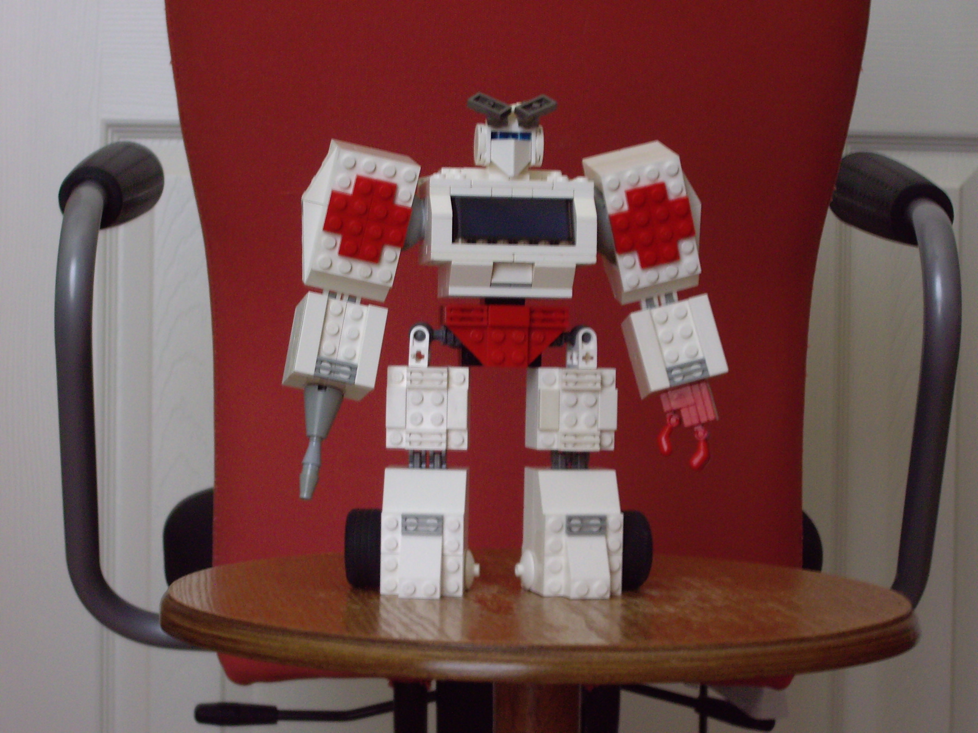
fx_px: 2656
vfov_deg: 15.7
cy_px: 366
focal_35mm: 94
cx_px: 489
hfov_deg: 20.9
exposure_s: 1/5
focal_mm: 15.3
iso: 200
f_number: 4.6
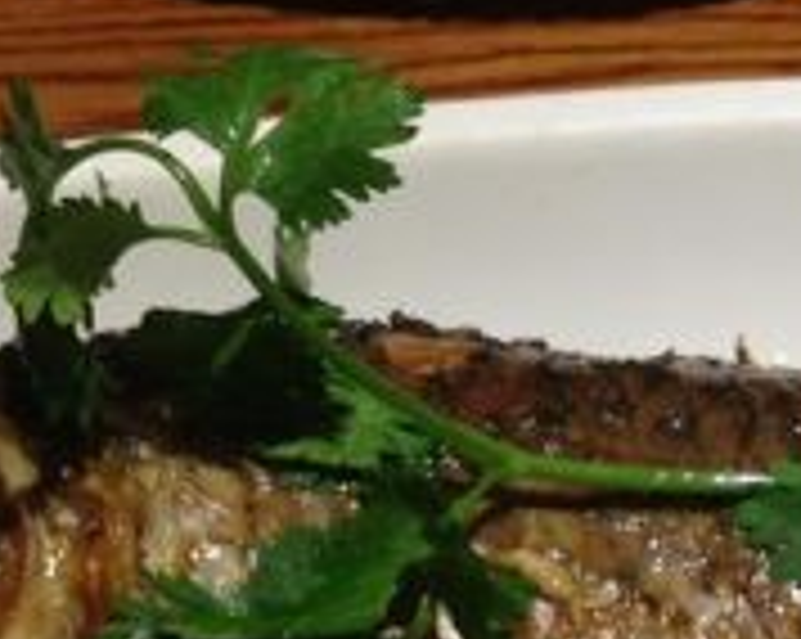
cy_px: 826
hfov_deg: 15.0
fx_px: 3007
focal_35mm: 127
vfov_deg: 11.8
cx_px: 706
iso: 64
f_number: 2.4
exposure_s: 1/40
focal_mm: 4.13
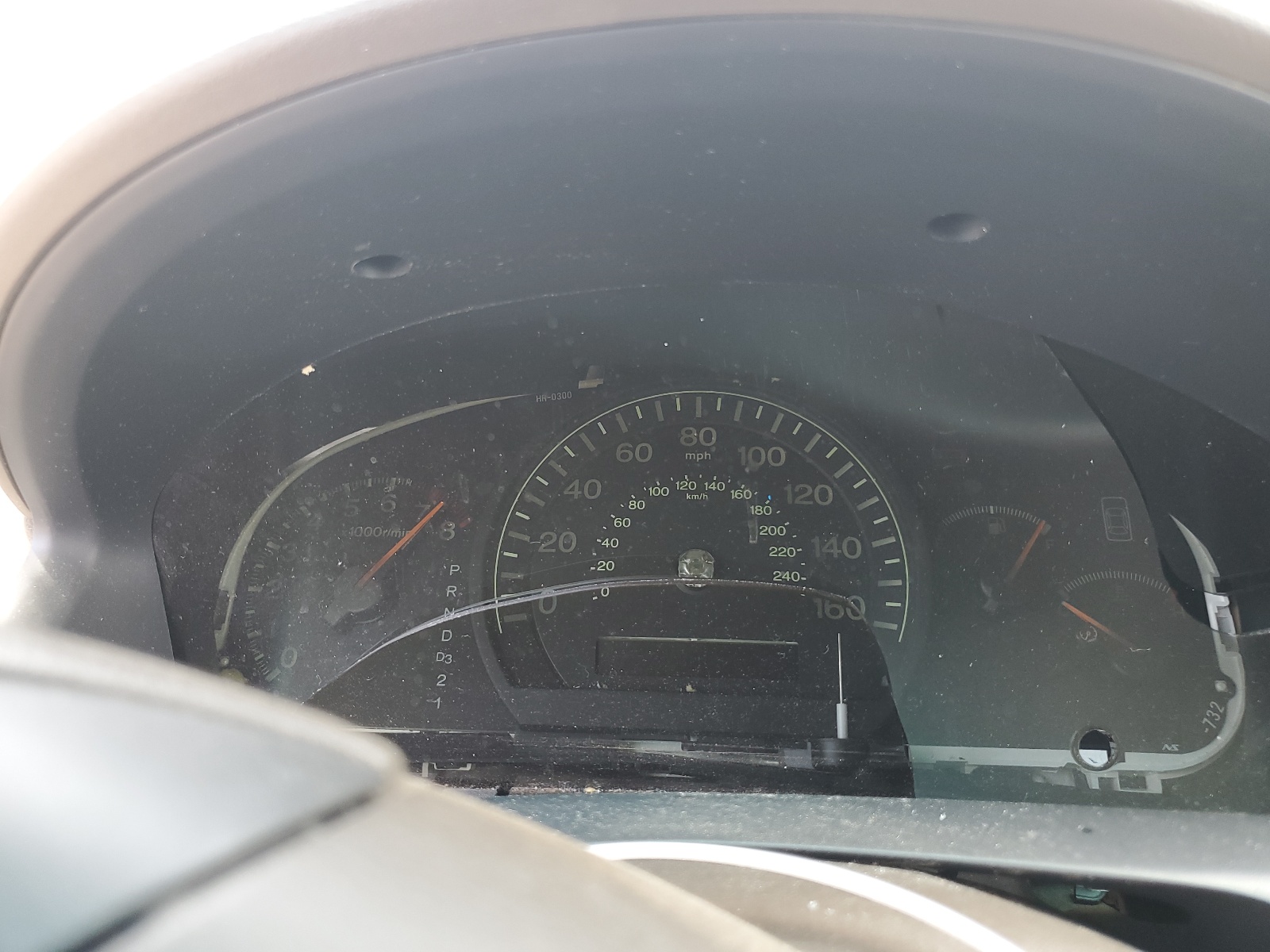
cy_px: 476
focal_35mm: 26
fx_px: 954
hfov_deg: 67.3
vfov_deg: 53.1
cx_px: 635
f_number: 1.5
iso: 62
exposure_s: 1/60.2
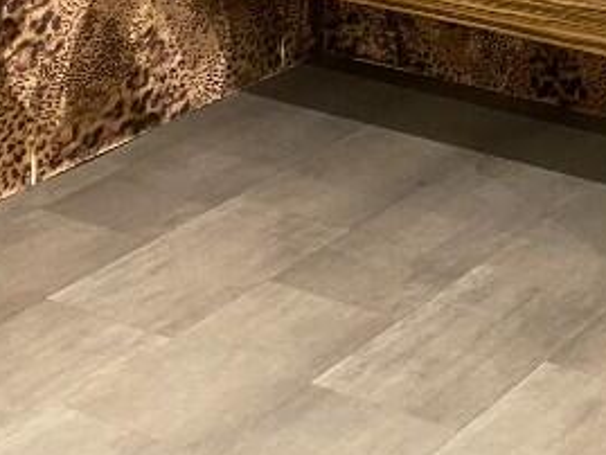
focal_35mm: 99
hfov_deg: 18.3
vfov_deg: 13.3
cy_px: -383
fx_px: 1734
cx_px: 818
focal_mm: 4.25
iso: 400
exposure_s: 1/50
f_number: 1.8
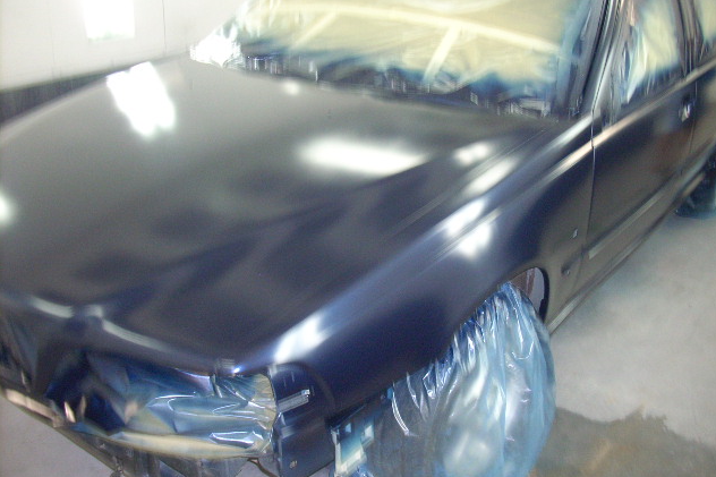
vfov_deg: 34.2
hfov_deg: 49.6
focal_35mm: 39
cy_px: 216
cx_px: 360
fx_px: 775
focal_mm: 6.2
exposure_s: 1/30
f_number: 2.8
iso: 259
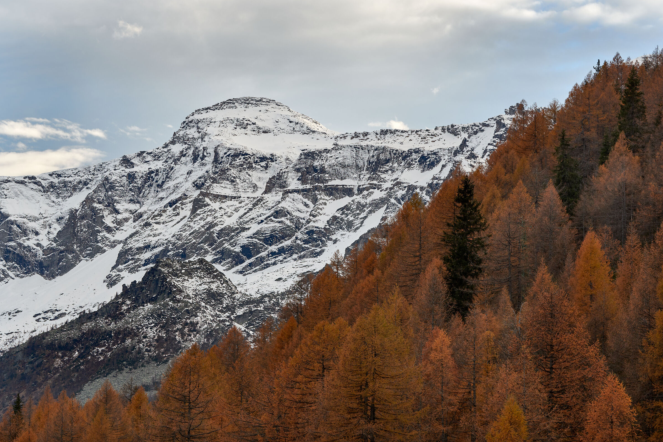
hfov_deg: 16.5
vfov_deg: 11.1
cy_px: 219
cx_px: 333
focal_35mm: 124
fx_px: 2283
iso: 200
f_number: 5.6
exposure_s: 1/200
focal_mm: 82
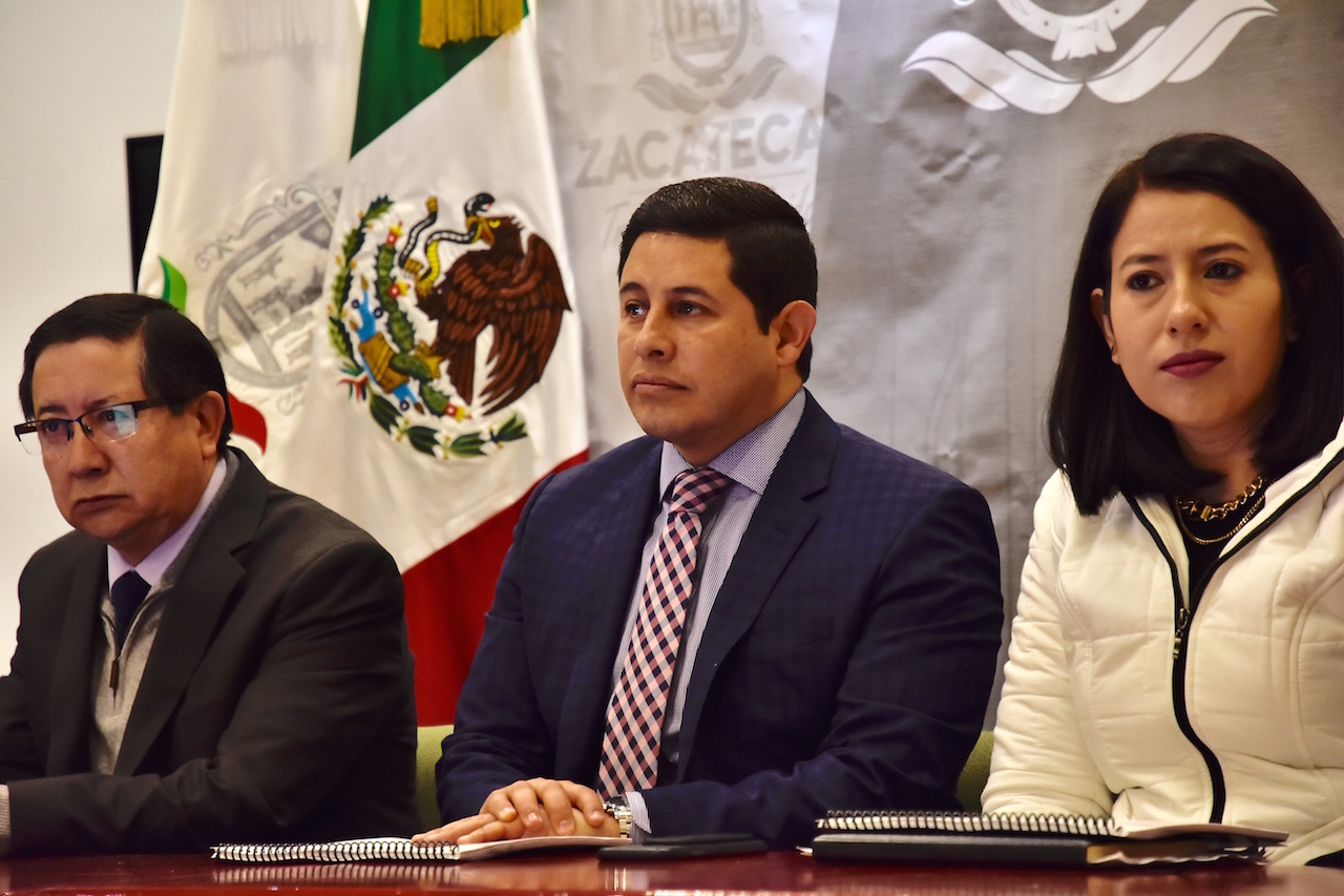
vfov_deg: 11.4
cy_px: 448
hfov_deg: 17.1
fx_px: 4479
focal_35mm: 120
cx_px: 672
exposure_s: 1/100
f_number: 4
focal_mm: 80
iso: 800
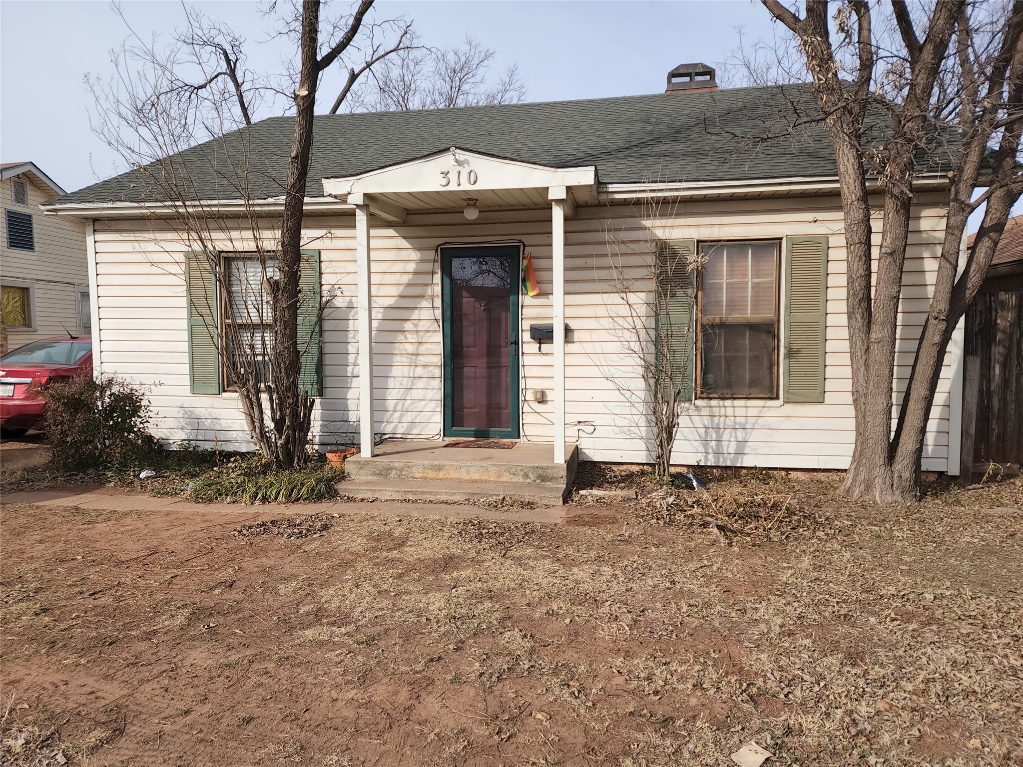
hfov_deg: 73.9
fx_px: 680
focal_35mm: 23
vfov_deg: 58.9
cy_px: 384
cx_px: 512
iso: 12
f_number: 1.8
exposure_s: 1/773
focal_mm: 6.4
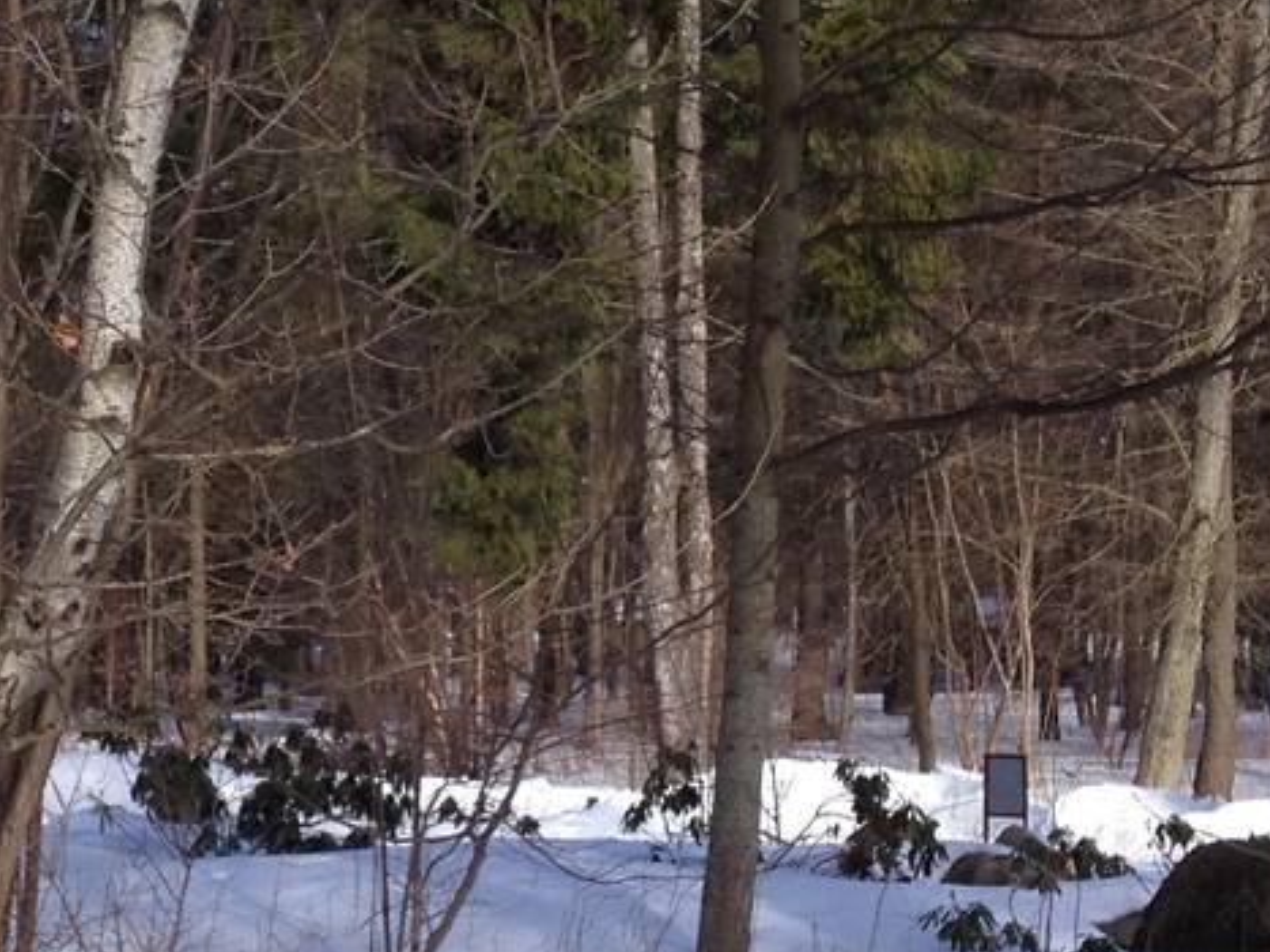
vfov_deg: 12.3
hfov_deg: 16.2
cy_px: 302
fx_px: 4401
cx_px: 82
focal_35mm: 120
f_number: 2.4
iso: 50
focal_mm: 4.28
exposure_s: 1/1346
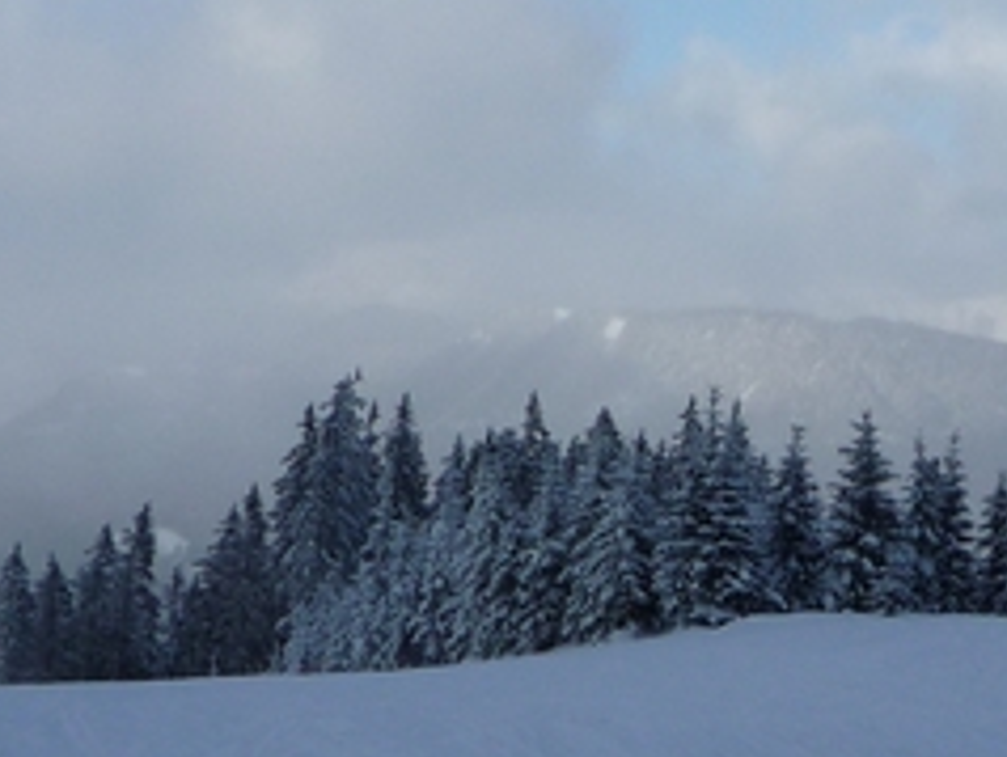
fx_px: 2446
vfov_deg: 17.5
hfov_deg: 23.2
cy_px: 546
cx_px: 592
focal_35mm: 84
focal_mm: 4.4
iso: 100
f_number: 4.5
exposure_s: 1/800
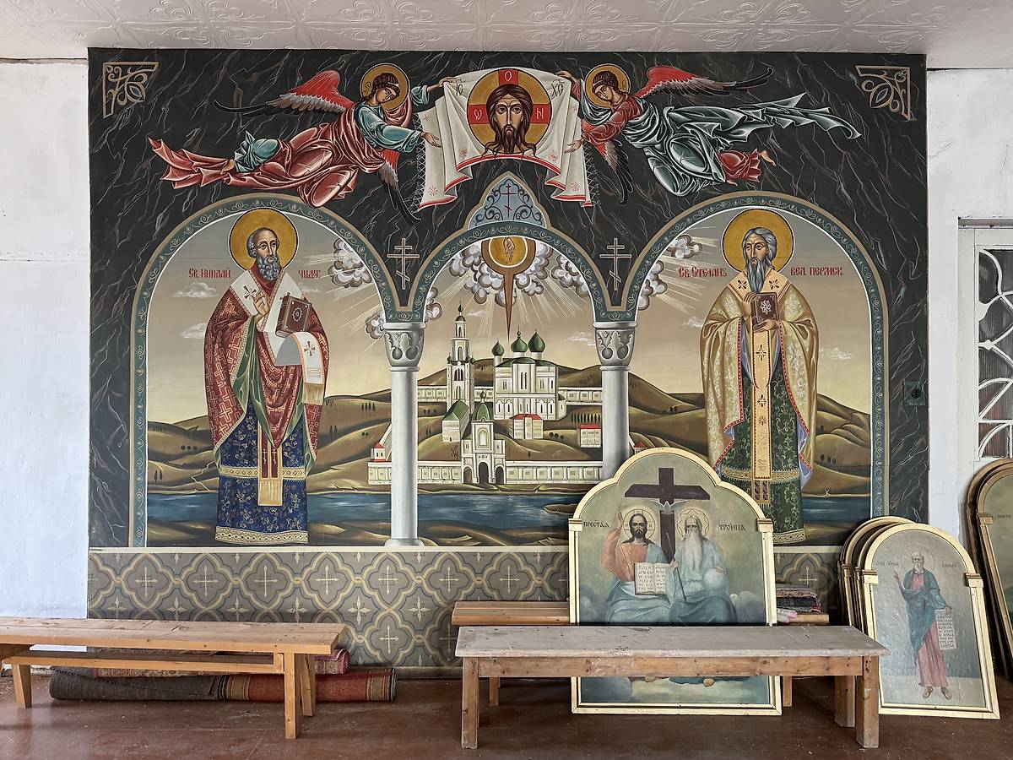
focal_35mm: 24
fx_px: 702
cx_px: 506
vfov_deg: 56.8
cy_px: 380
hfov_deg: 71.6
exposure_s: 1/90
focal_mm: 6.76
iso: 200
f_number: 1.78
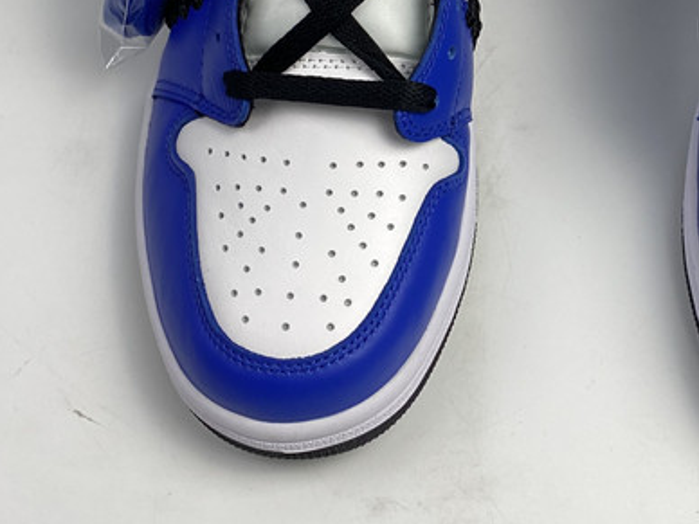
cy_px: 32
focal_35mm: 67
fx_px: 1353
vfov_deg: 21.4
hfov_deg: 28.4
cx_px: 548
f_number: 1.8
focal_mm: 4.25
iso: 32
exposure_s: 1/100
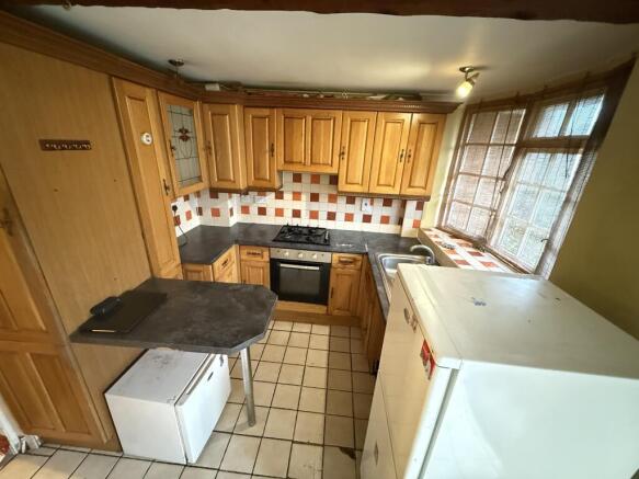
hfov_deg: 102.1
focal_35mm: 14
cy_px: 240
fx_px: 258
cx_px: 320
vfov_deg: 85.7
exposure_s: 1/33
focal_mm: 2.22
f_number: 2.2
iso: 1250
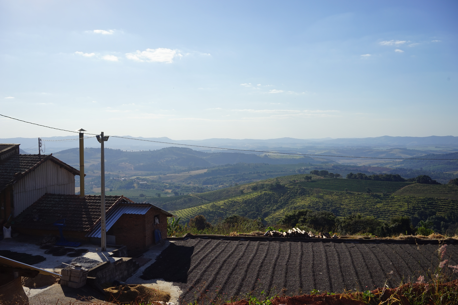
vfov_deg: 37.9
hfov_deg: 54.4
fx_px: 445
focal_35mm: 35
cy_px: 152
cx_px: 229
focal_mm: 35
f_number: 11
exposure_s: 1/200
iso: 100
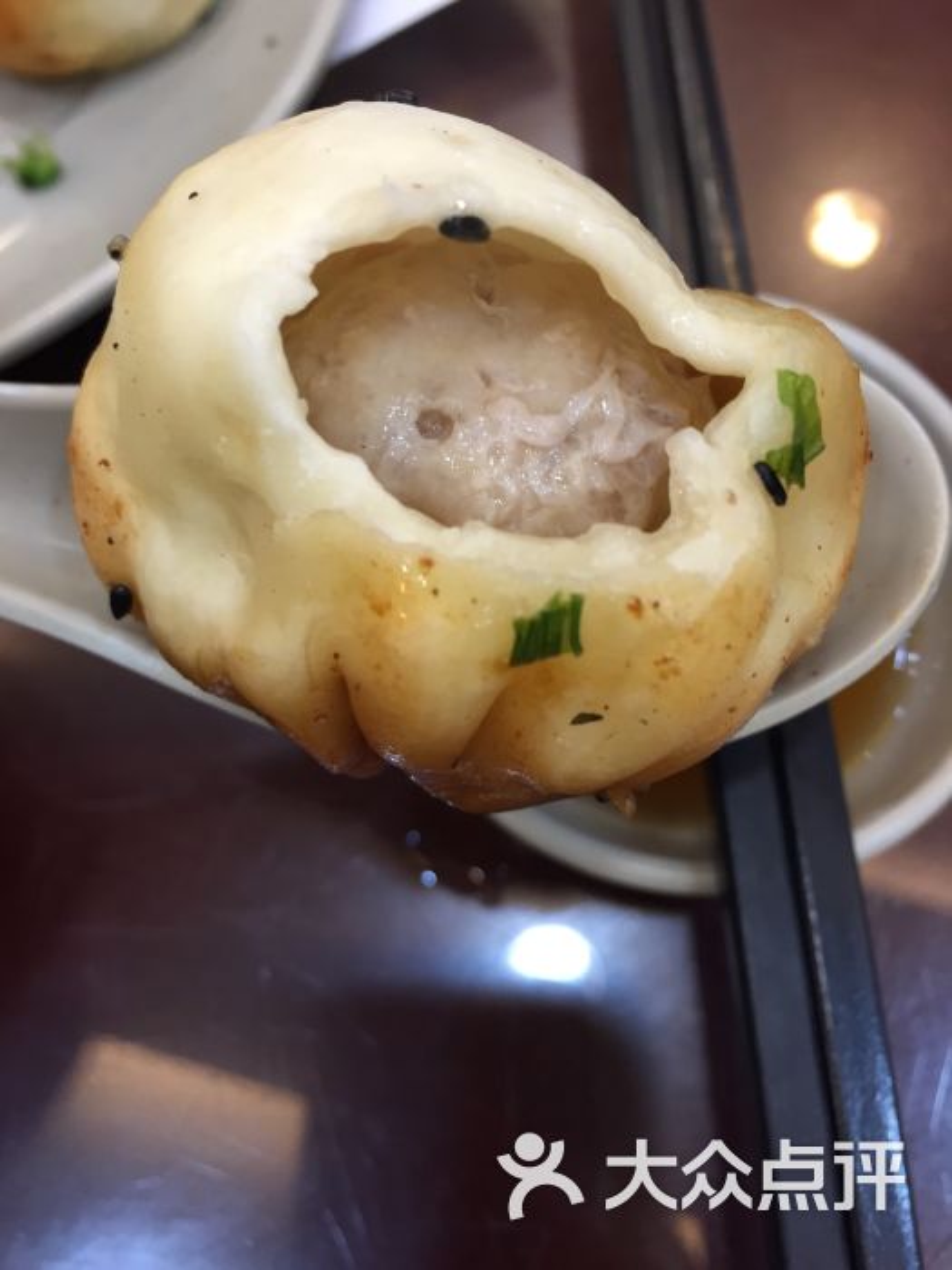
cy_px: 635
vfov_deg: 61.7
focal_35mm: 29
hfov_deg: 48.2
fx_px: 1063
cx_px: 476
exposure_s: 1/30
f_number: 2.2
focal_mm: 4.15
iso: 64
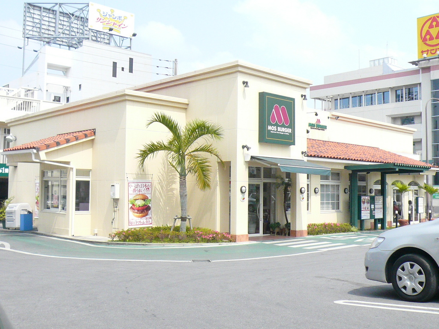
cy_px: 164
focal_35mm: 40
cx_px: 220
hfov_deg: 46.8
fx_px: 507
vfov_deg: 36.0
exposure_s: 1/250
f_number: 8
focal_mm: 4.6
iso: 200
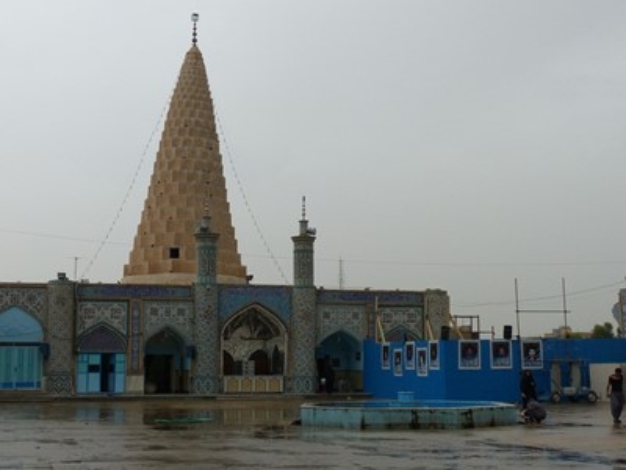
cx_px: 313
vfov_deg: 27.0
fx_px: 977
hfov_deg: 35.5
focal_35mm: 54
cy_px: 235
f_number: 6.3
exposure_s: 1/1300
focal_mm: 9.8
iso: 400
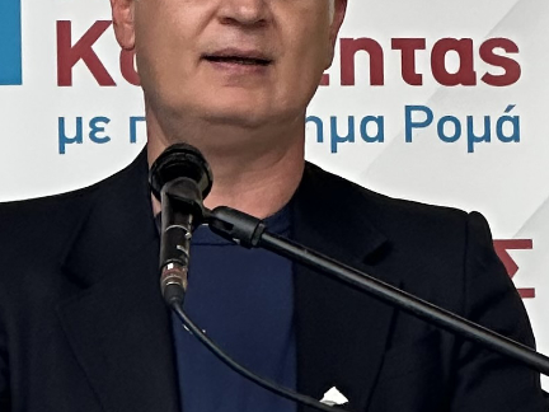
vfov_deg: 6.9
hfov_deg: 9.2
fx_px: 3394
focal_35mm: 214
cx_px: 272
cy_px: 306
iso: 80
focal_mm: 9
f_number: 2.8
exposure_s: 1/99
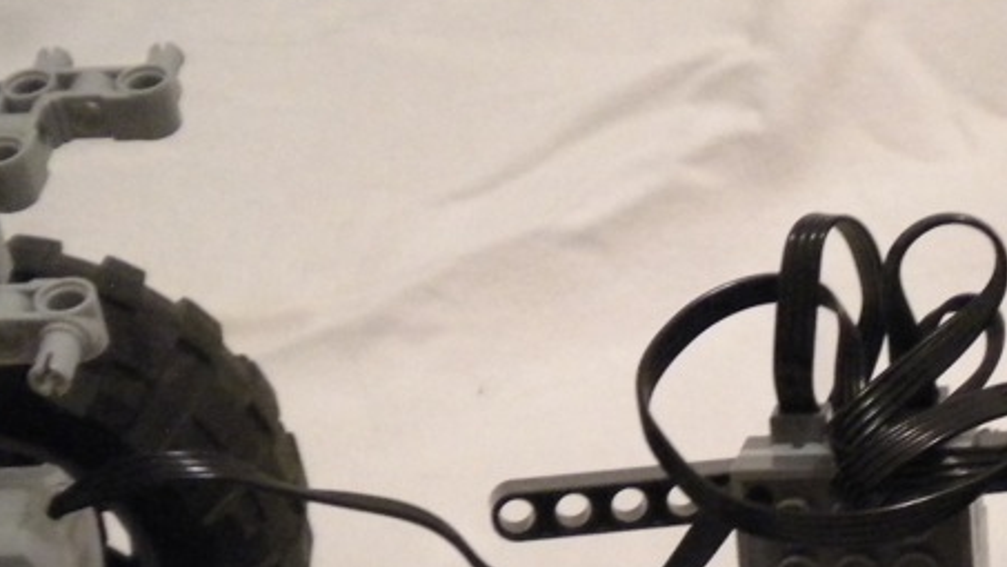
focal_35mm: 101
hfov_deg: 20.8
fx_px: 2697
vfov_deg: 11.9
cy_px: 536
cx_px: 865
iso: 800
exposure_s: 1/17.5
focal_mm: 7.4
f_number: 3.5
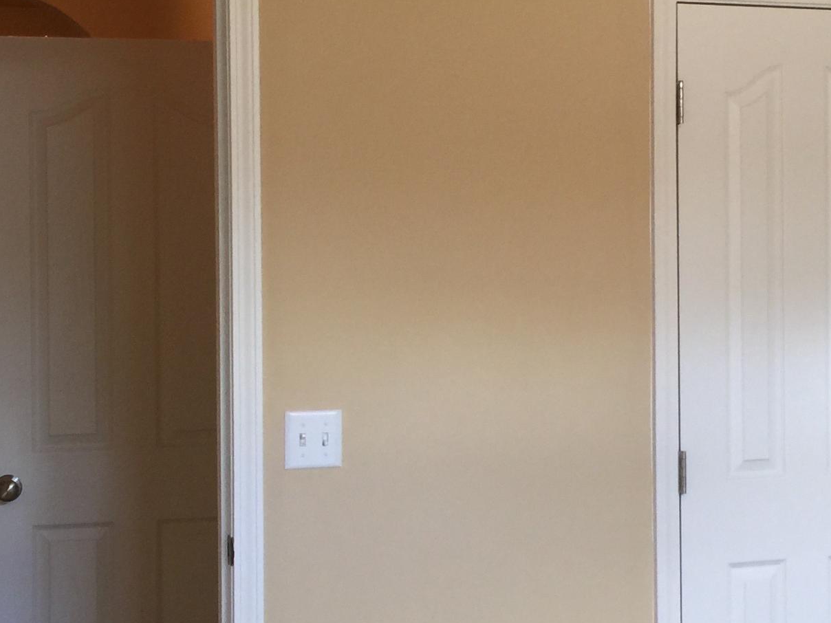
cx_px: 469
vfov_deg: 20.4
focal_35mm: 72
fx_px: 1728
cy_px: 261
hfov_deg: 27.0
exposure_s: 1/15
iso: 32
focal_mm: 4.15
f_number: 2.2
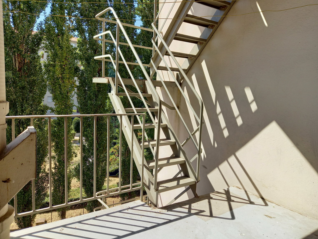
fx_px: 239
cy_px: 119
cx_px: 161
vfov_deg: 53.1
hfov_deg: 67.3
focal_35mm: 26
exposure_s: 1/610
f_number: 2
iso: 50
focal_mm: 4.6
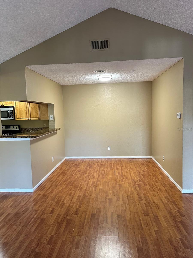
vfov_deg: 71.6
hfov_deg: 56.8
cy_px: 129
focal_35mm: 24
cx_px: 96
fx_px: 178
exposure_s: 1/60
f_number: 1.78
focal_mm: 6.86
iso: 250
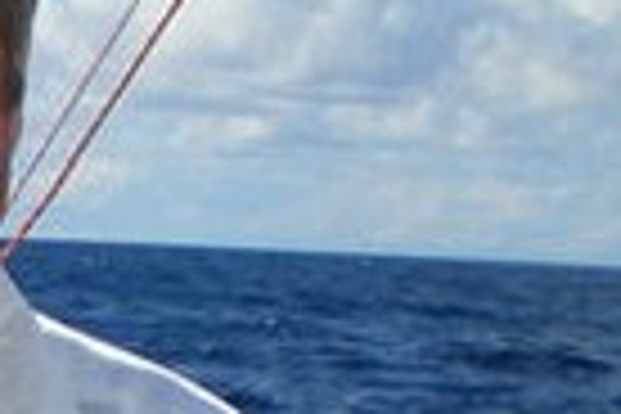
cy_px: 536
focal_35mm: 171
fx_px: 2950
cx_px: -248
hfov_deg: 11.6
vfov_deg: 7.9
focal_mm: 6.3
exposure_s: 1/640
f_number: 4.6
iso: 50
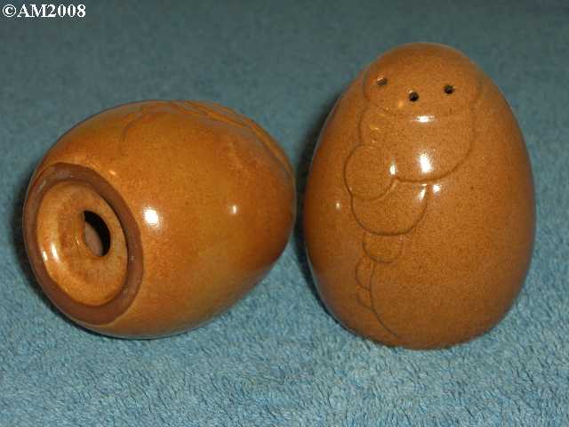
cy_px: 214
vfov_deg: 15.9
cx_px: 284
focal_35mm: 93
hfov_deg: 21.1
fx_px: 1529
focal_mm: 19.4
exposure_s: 1/30
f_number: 9.6
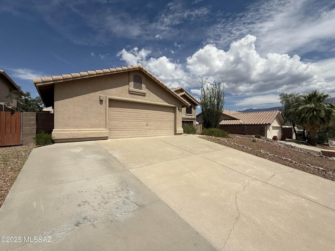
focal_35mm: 14
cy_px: 126
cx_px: 168
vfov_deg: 85.7
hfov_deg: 102.1
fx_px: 135
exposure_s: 1/5618
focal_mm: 2.22
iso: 50
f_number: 2.2
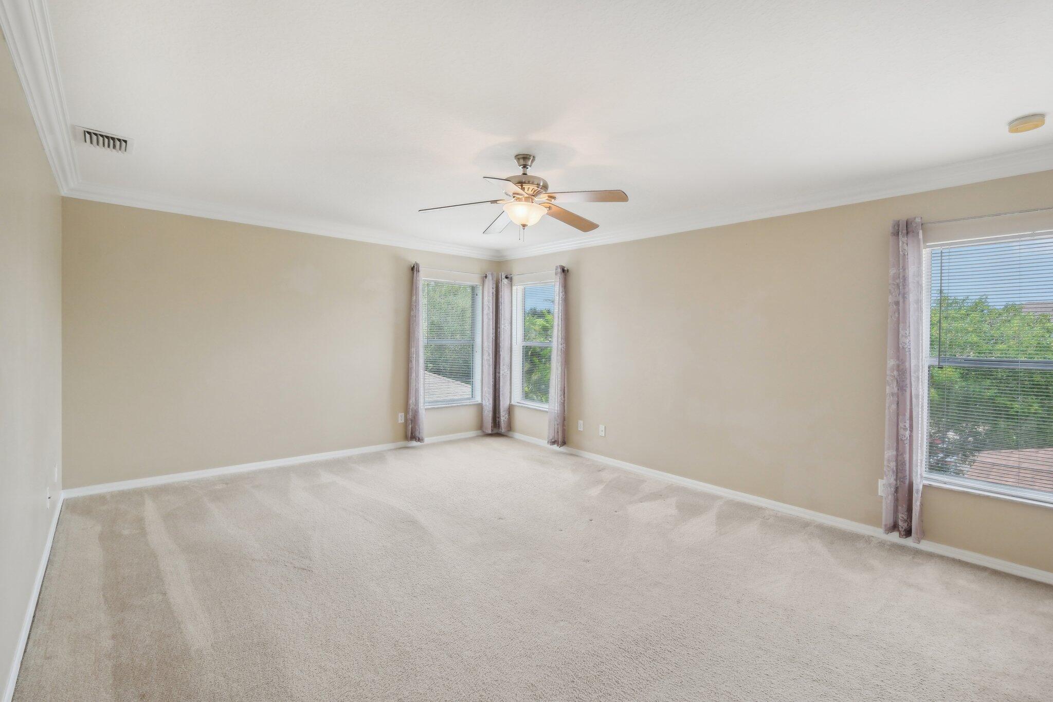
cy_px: 351
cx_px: 526
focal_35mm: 15
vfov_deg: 77.3
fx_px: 439
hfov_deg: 100.4
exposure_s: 1/100
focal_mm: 10
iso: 1250
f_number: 7.1
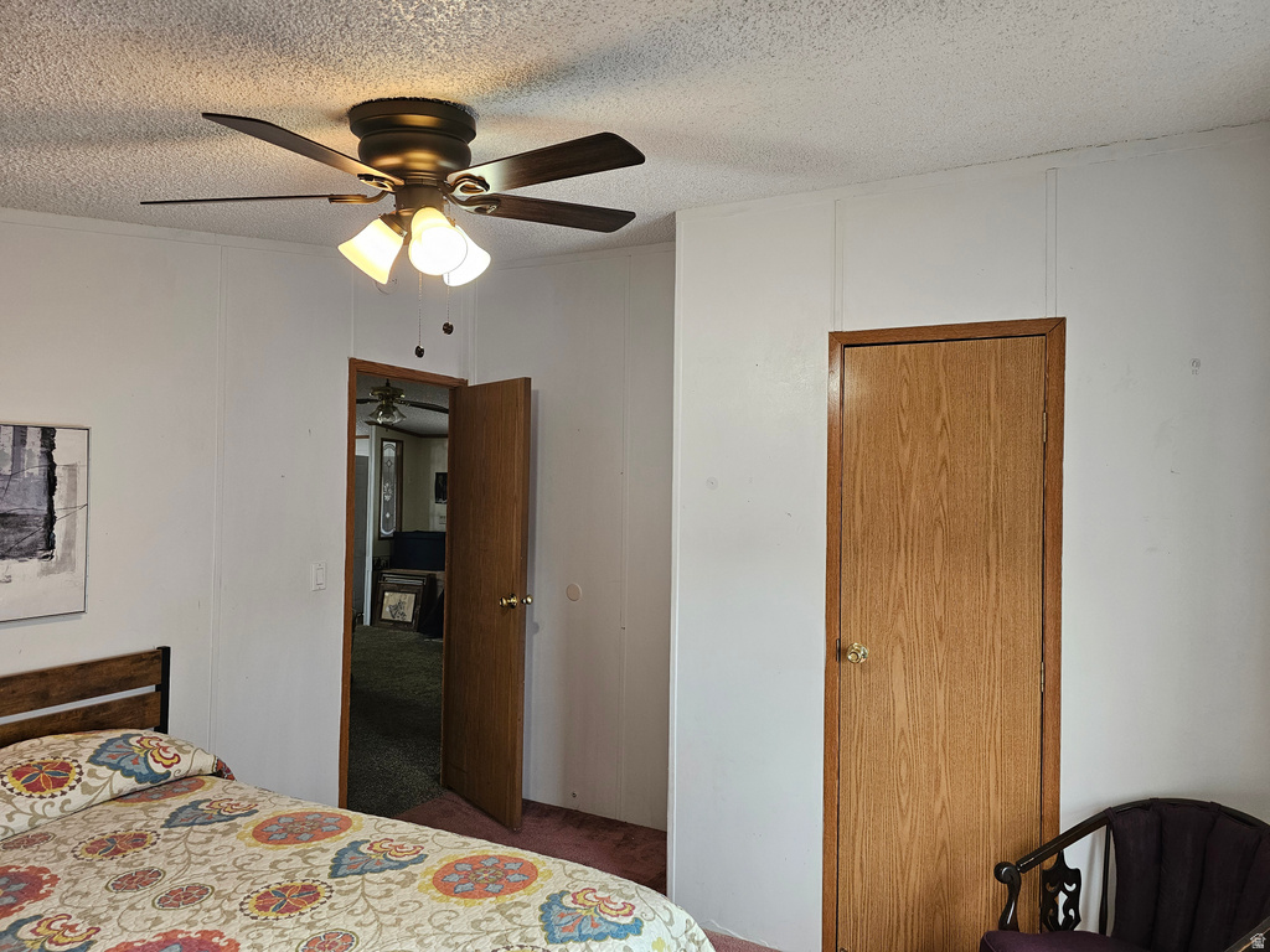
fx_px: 844
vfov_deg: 58.9
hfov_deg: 73.9
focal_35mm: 23
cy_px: 476
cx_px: 635
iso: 200
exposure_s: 1/120
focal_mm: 6.3
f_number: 1.7
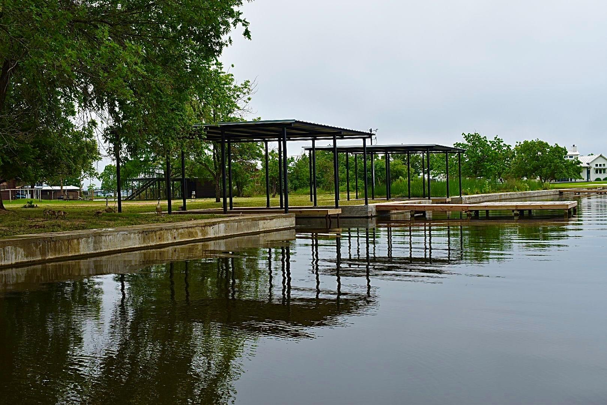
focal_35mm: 38
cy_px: 202
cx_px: 304
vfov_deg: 35.5
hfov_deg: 51.3
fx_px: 632
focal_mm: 25
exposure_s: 1/200
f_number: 8
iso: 100
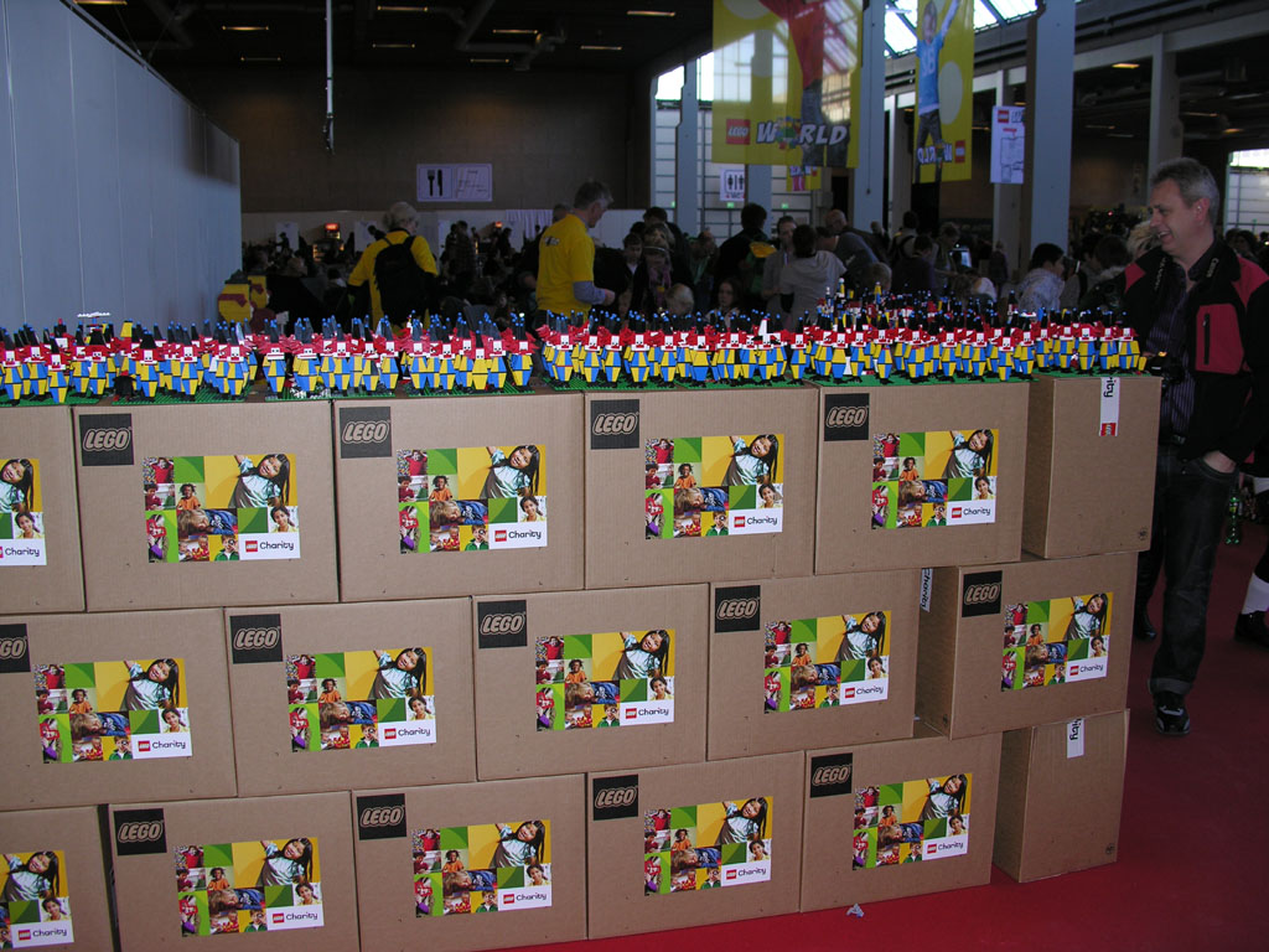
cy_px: 476
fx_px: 1283
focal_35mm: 35
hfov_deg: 52.6
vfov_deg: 40.7
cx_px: 634
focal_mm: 8.9
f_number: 2.8
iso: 50
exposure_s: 1/60.1
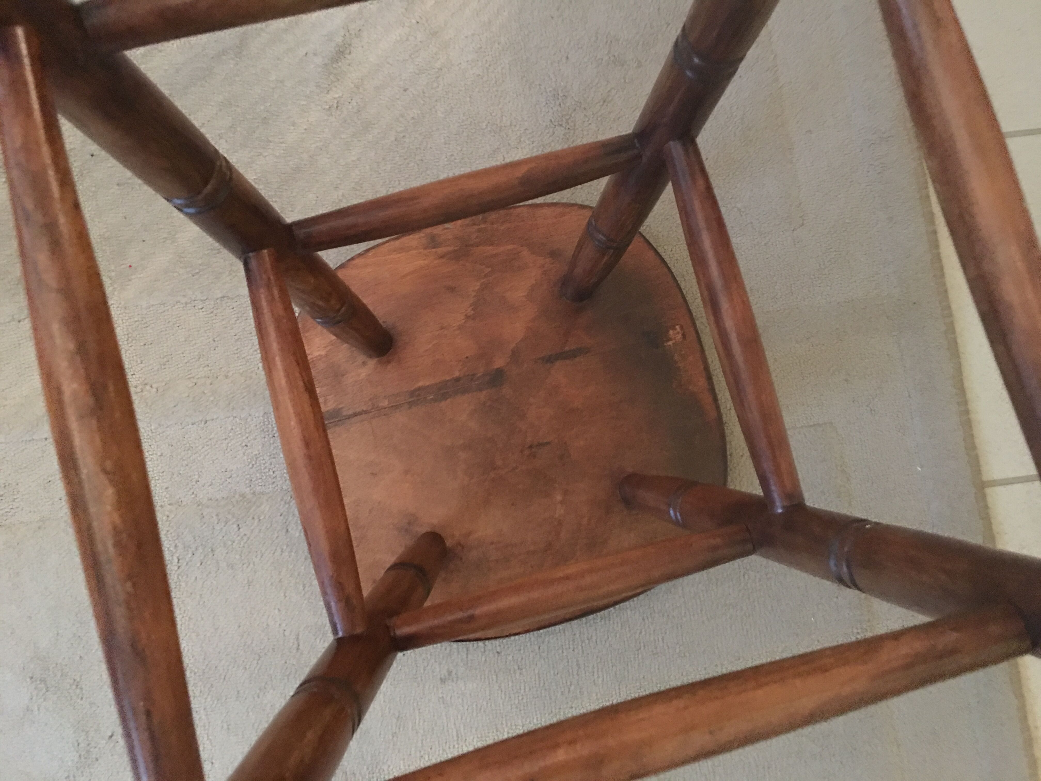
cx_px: 520
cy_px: 390
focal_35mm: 29
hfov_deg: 61.7
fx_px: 872
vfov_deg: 48.2
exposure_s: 1/4
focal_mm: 4.15
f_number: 2.2
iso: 125
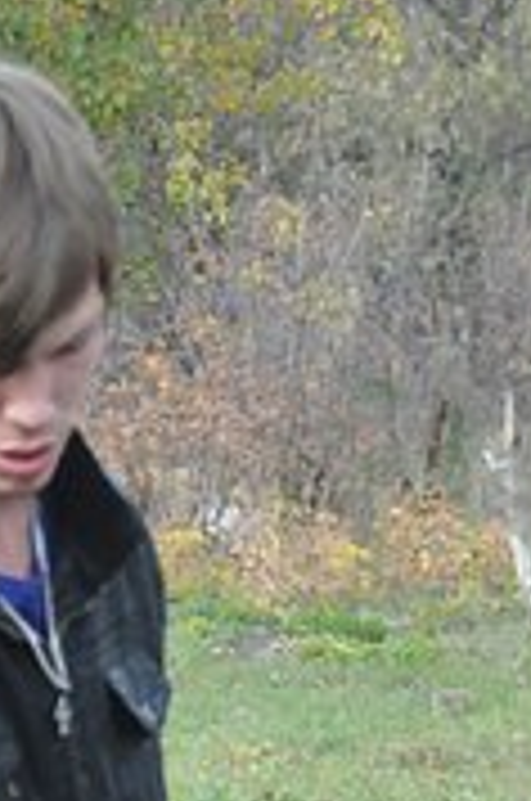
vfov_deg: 7.3
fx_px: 6190
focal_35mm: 279
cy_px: 1174
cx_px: 117
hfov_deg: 4.9
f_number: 5
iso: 1600
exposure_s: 1/30
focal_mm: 55
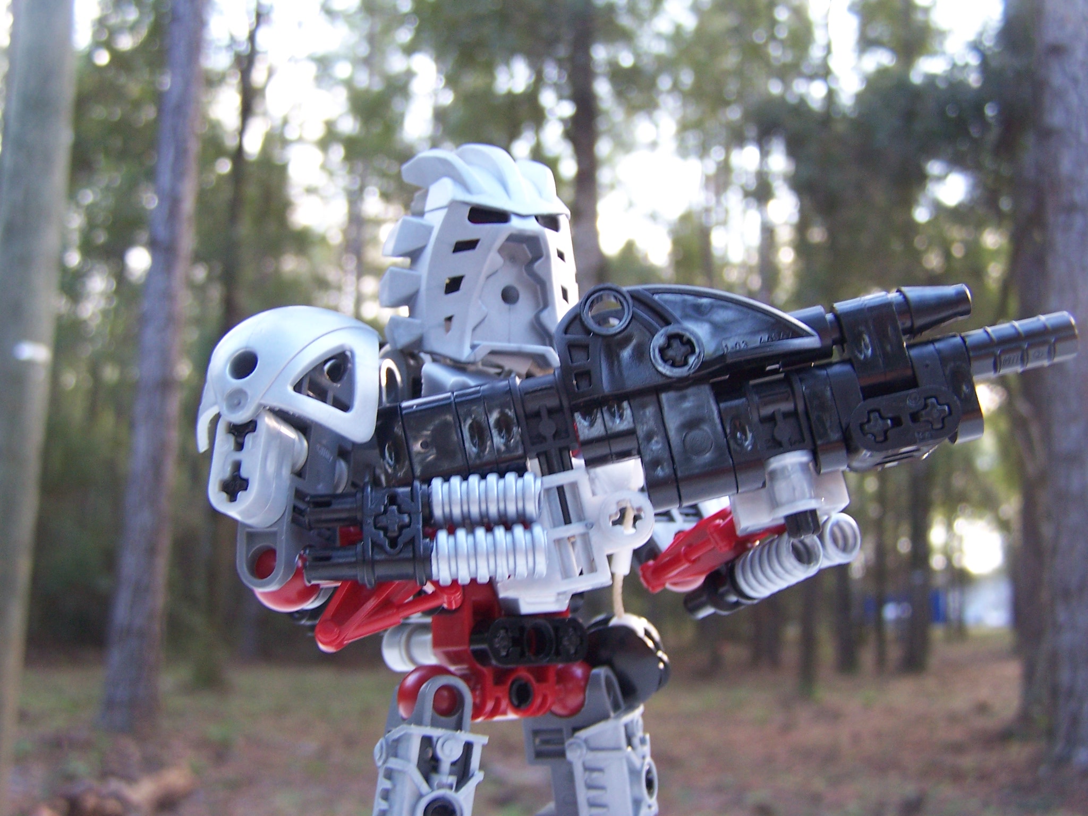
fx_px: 1194
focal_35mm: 38
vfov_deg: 37.7
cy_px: 408
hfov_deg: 49.0
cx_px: 544
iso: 100
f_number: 2.8
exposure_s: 1/30
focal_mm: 6.3
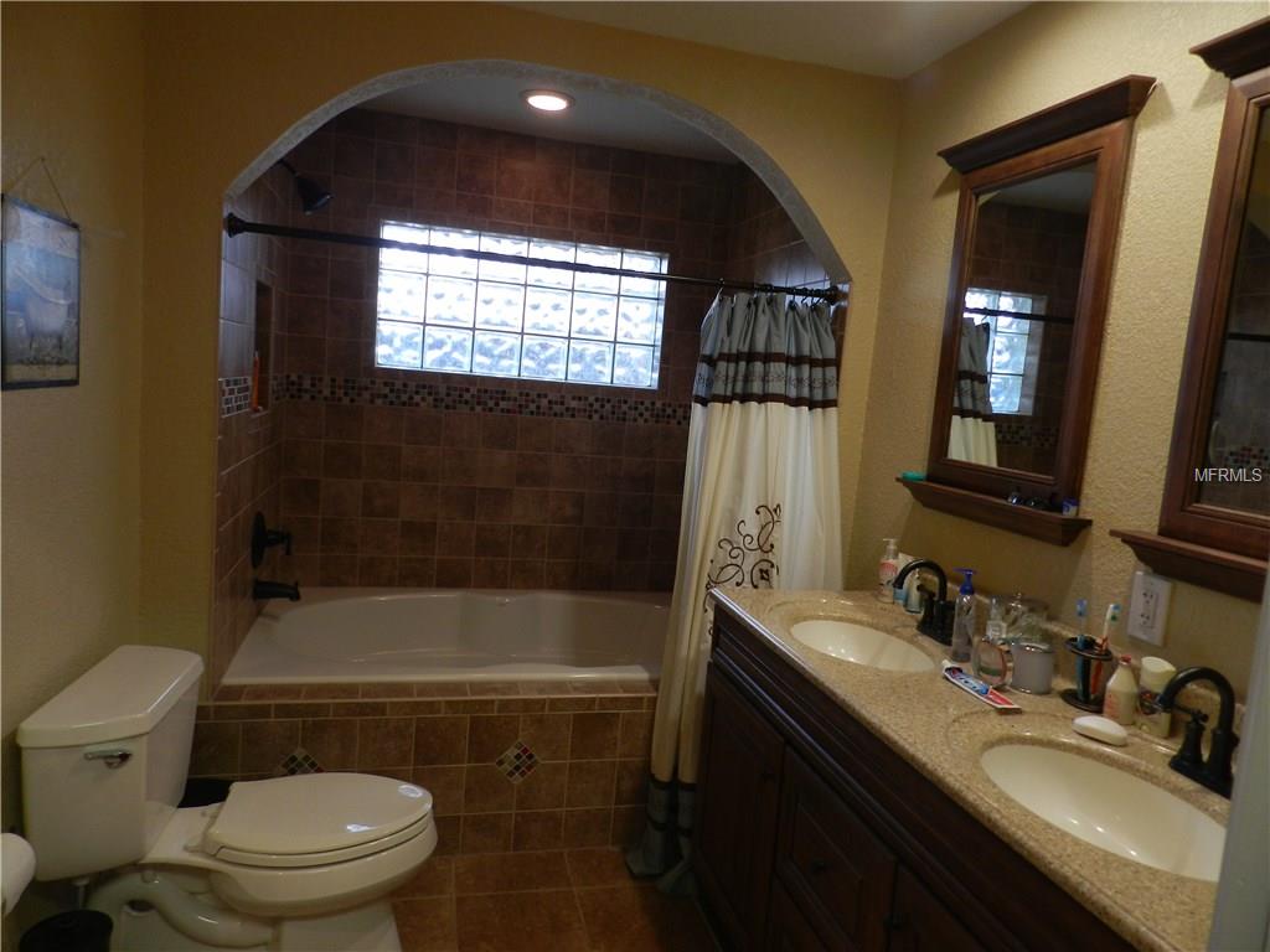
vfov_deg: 58.9
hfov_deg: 73.9
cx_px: 635
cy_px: 476
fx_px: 844
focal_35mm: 23
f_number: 3.4
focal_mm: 4
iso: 160
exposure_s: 1/30
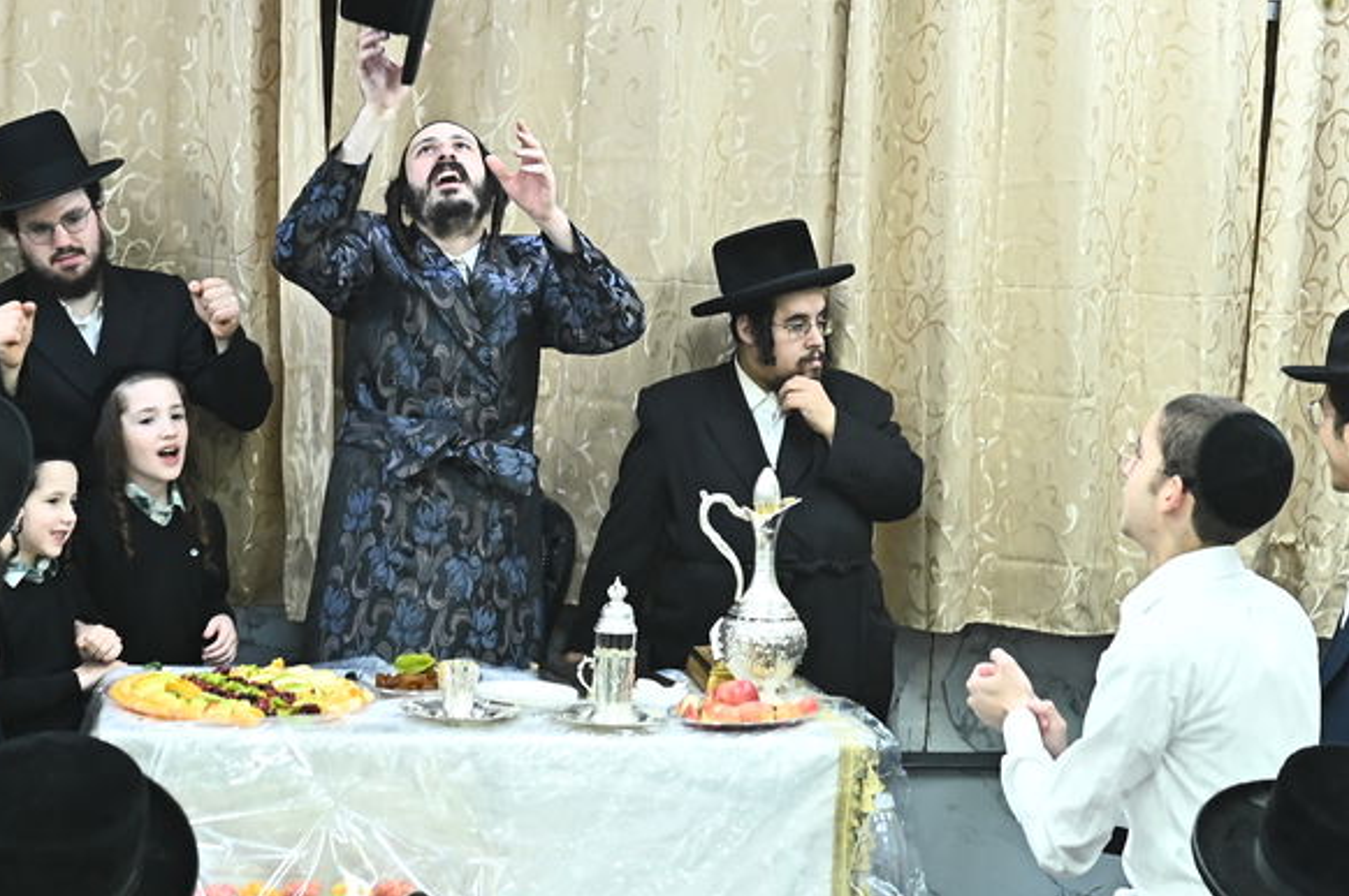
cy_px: 352
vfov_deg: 17.7
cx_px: 489
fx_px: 2883
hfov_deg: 26.2
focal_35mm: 77
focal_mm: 32
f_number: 4
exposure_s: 1/200
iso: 2000
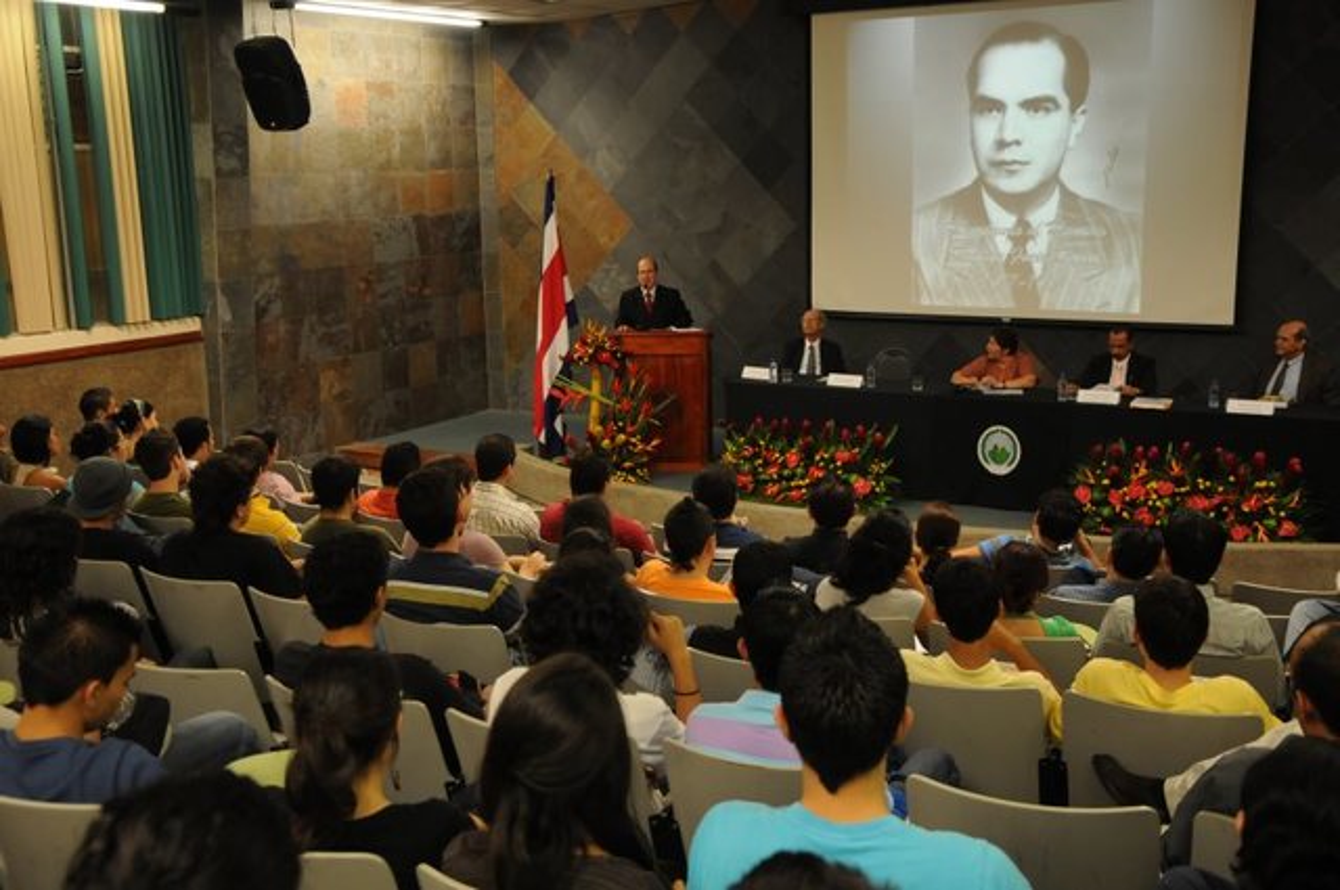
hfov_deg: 46.5
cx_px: 670
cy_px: 445
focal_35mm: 42
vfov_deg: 31.8
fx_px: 1561
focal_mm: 28
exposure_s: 1/25
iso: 800
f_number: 4.5
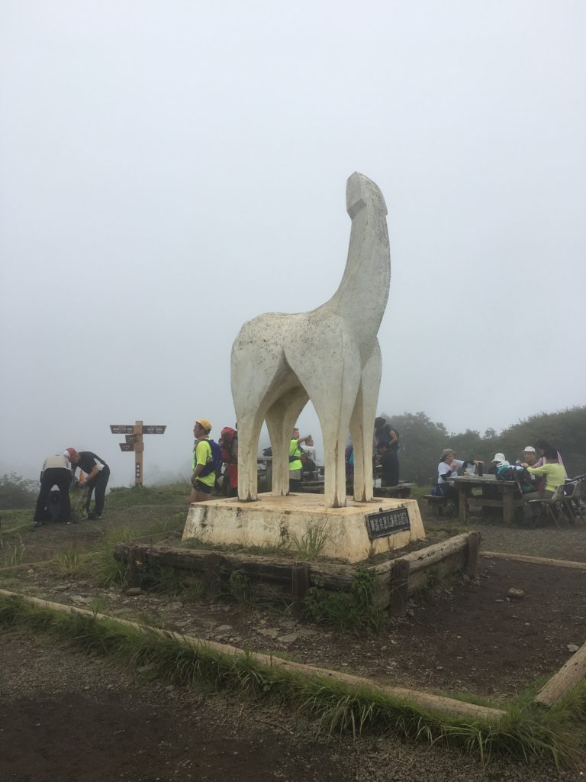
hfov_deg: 48.2
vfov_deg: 61.7
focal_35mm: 29
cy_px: 391
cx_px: 293
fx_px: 655
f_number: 2.2
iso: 25
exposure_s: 1/2959
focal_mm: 4.15
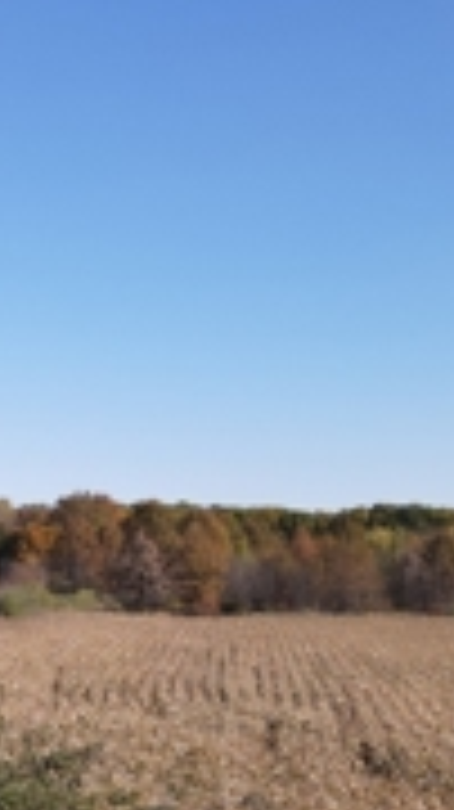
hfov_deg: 19.2
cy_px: 634
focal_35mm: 58
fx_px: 1244
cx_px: -130
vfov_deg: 35.0
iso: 100
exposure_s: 1/30
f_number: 2.8
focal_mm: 4.5
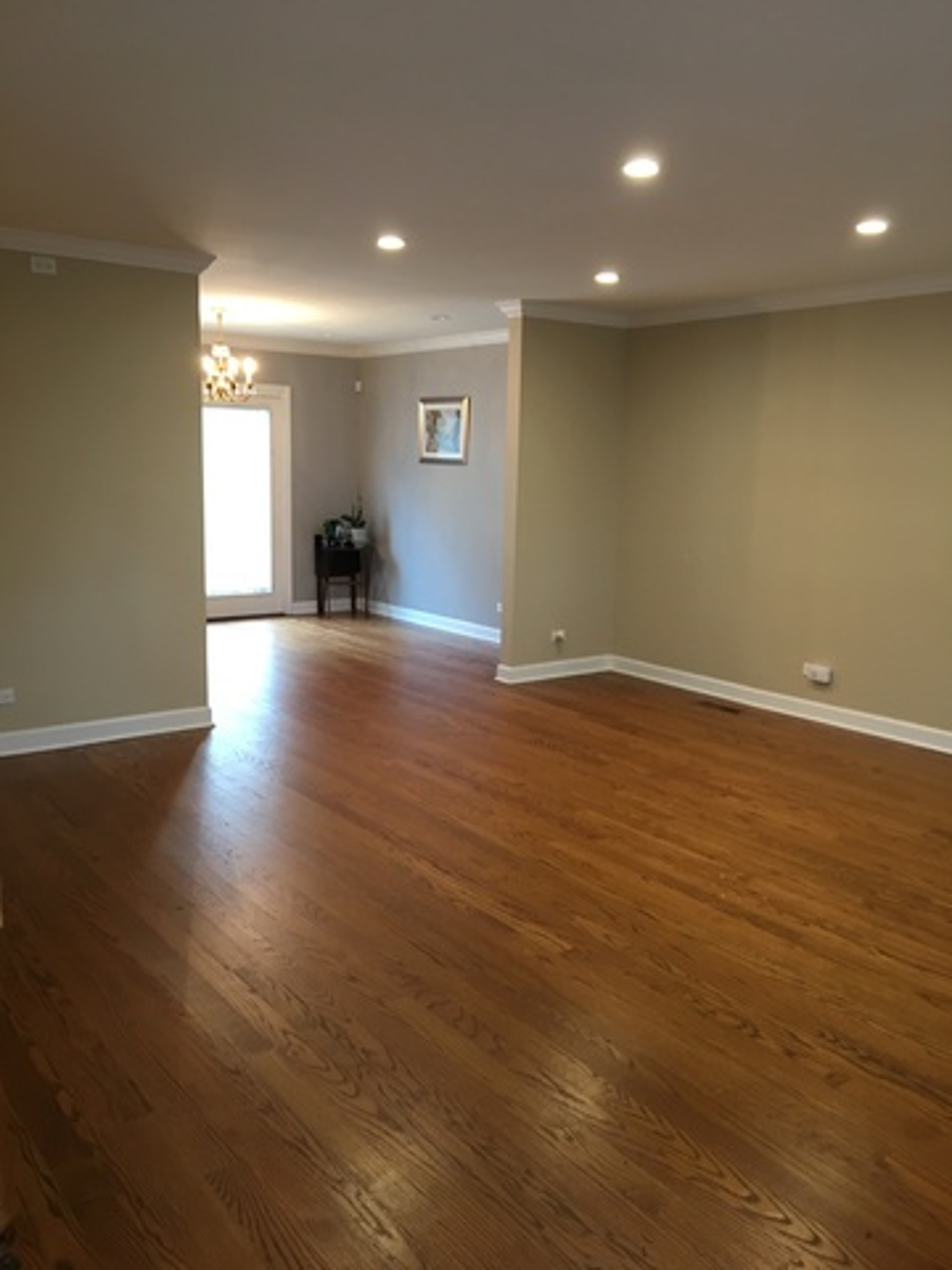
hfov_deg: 48.2
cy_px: 635
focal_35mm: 29
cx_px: 476
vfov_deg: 61.7
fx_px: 1063
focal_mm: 4.15
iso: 100
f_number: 2.2
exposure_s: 1/33
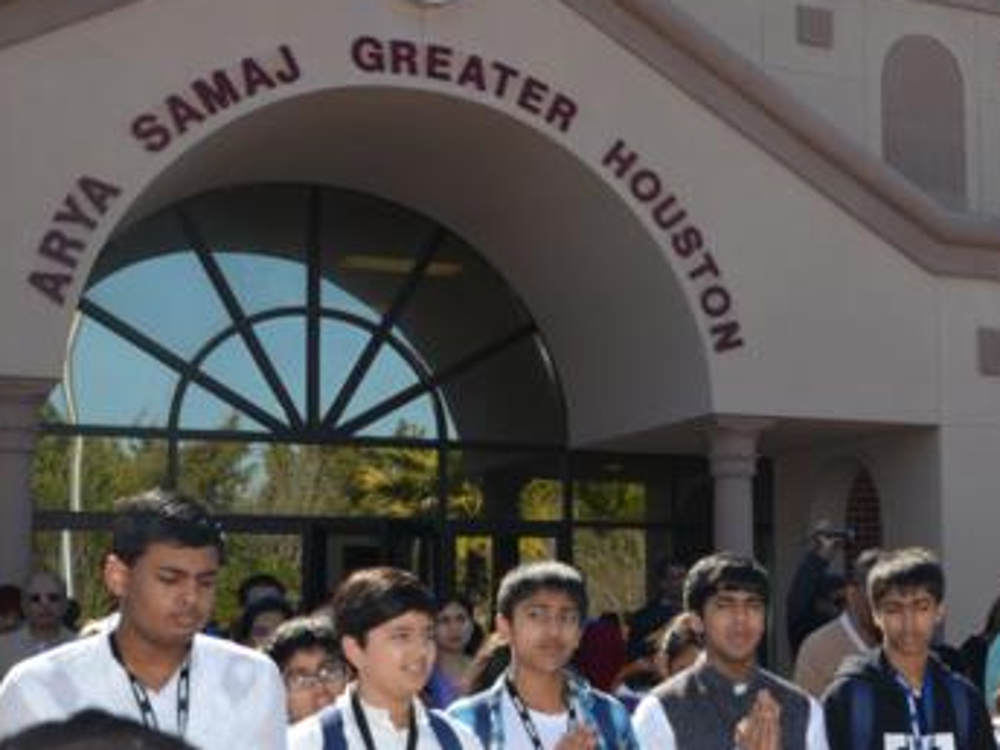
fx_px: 1704
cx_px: 811
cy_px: 488
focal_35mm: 59
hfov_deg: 31.8
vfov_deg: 24.7
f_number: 6.3
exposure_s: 1/200
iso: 100
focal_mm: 22
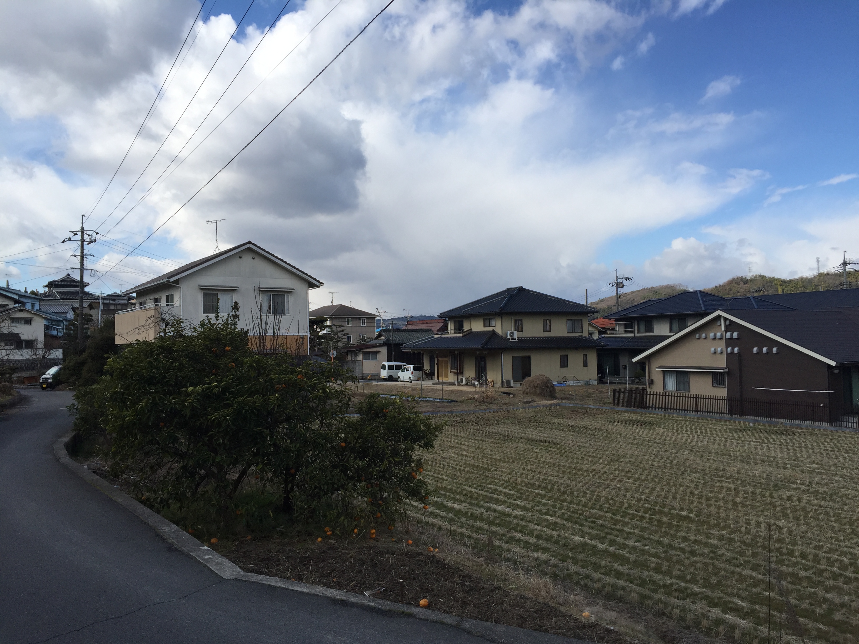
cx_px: 430
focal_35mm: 29
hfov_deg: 61.7
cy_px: 322
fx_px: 720
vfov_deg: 48.2
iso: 32
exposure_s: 1/2198
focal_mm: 4.15
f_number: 2.2
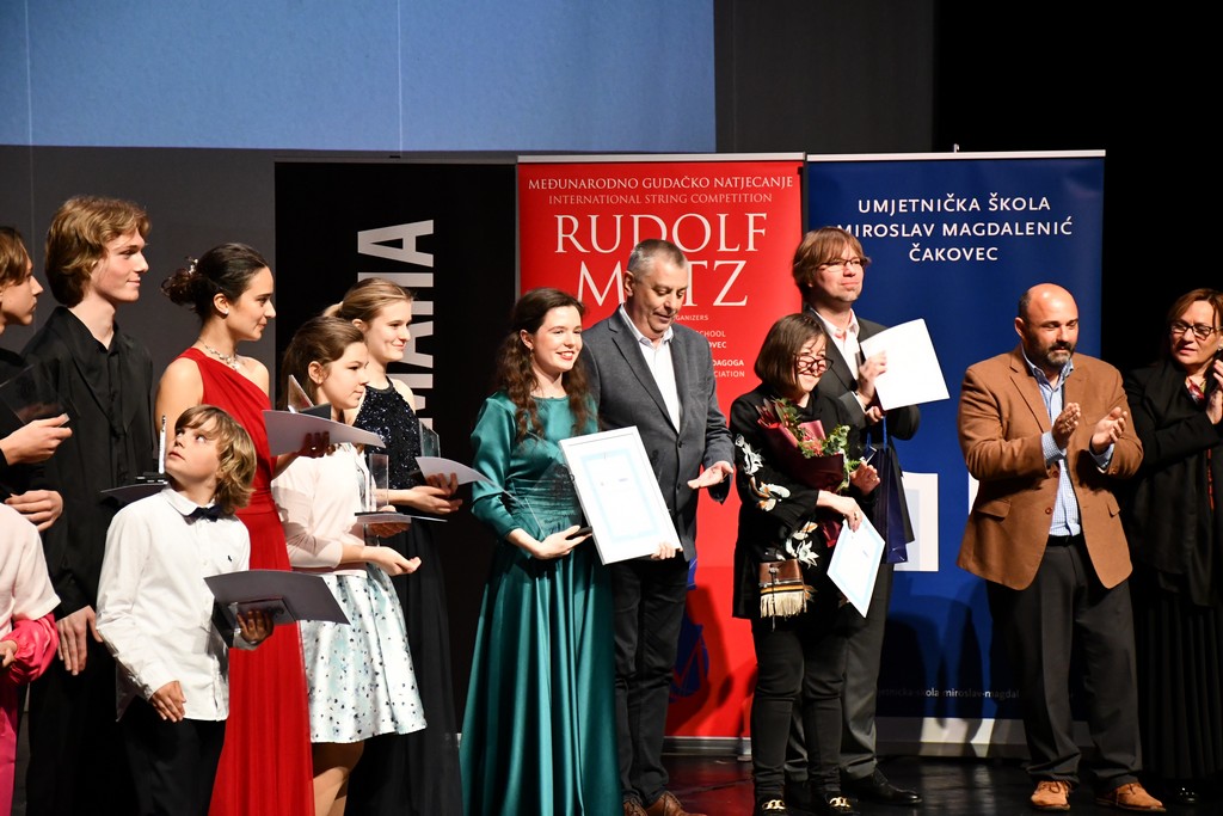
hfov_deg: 17.1
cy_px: 408
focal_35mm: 120
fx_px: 4077
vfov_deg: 11.4
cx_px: 612
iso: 3600
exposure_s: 1/125
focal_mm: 80
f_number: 5.3
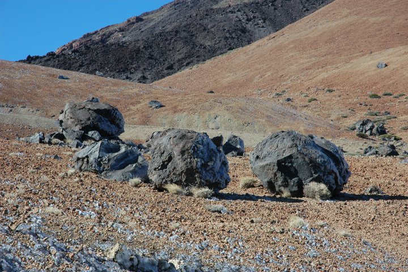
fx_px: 1190
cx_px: 204
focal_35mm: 105
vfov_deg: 13.0
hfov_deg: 19.5
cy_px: 136
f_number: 9
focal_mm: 70
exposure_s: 1/250
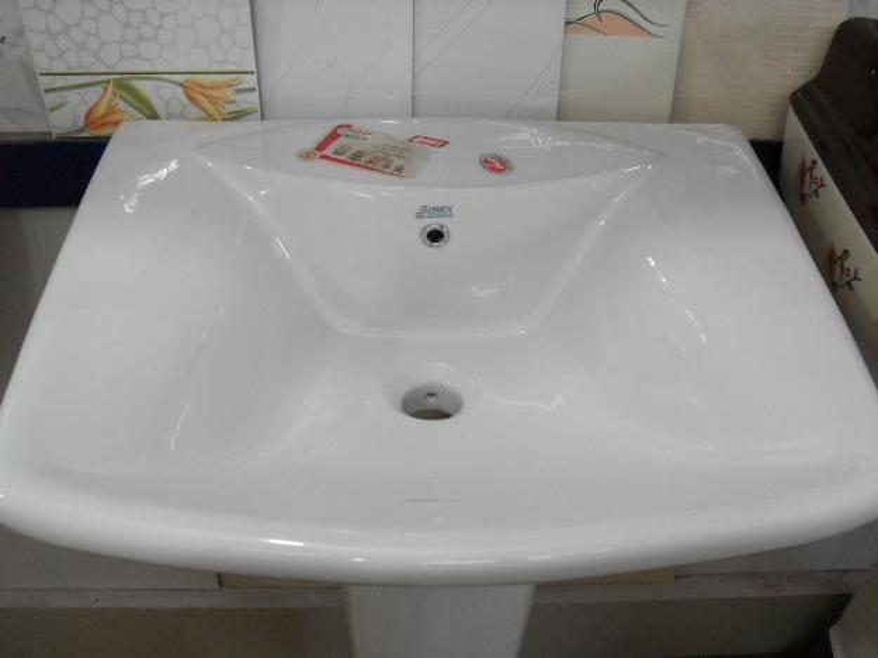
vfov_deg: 37.7
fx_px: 963
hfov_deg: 49.0
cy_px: 329
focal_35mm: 38
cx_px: 439
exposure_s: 1/45
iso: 200
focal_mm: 6.3
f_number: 2.8
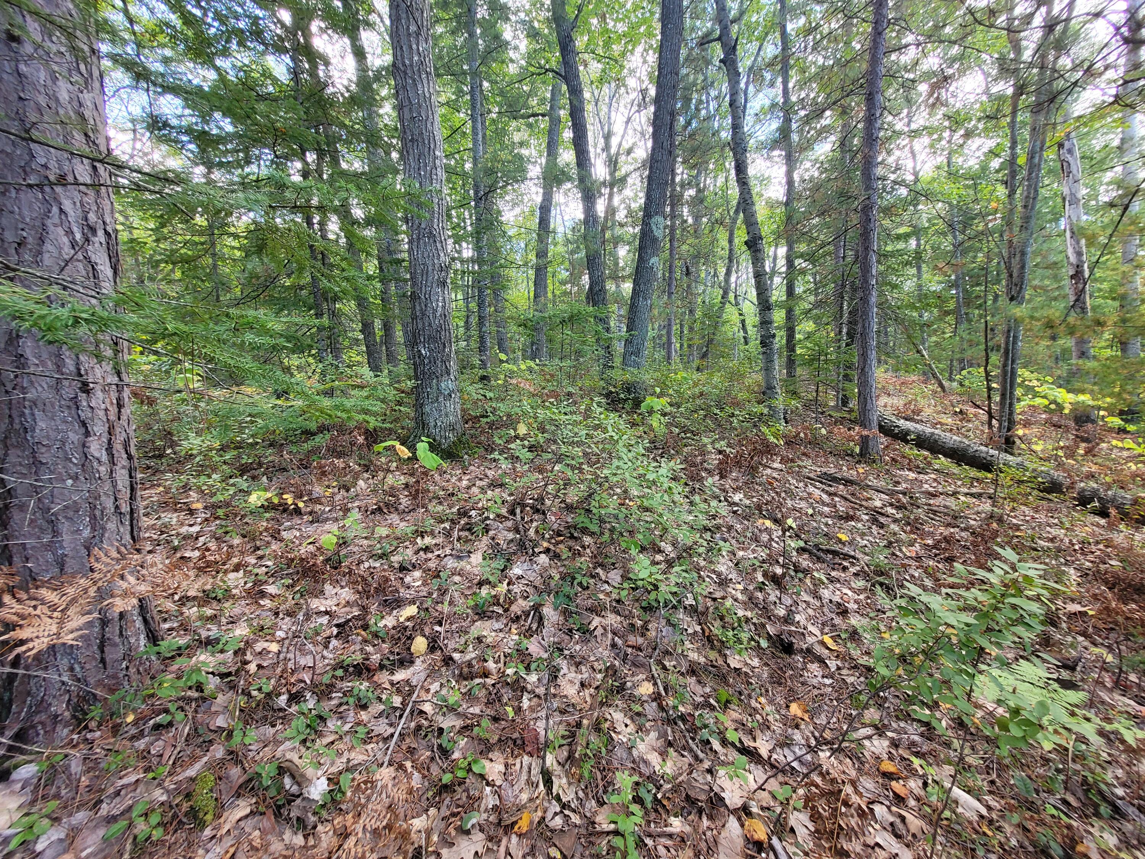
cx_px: 572
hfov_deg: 106.2
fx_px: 430
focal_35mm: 13
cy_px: 430
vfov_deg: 89.9
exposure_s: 1/60
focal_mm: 1.74
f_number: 2.2
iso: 80
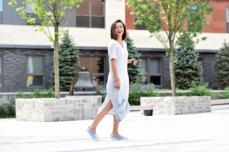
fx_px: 477
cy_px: 76
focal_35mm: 75
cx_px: 114
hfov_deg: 27.0
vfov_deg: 18.2
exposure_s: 1/250
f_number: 2.5
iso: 100
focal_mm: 50
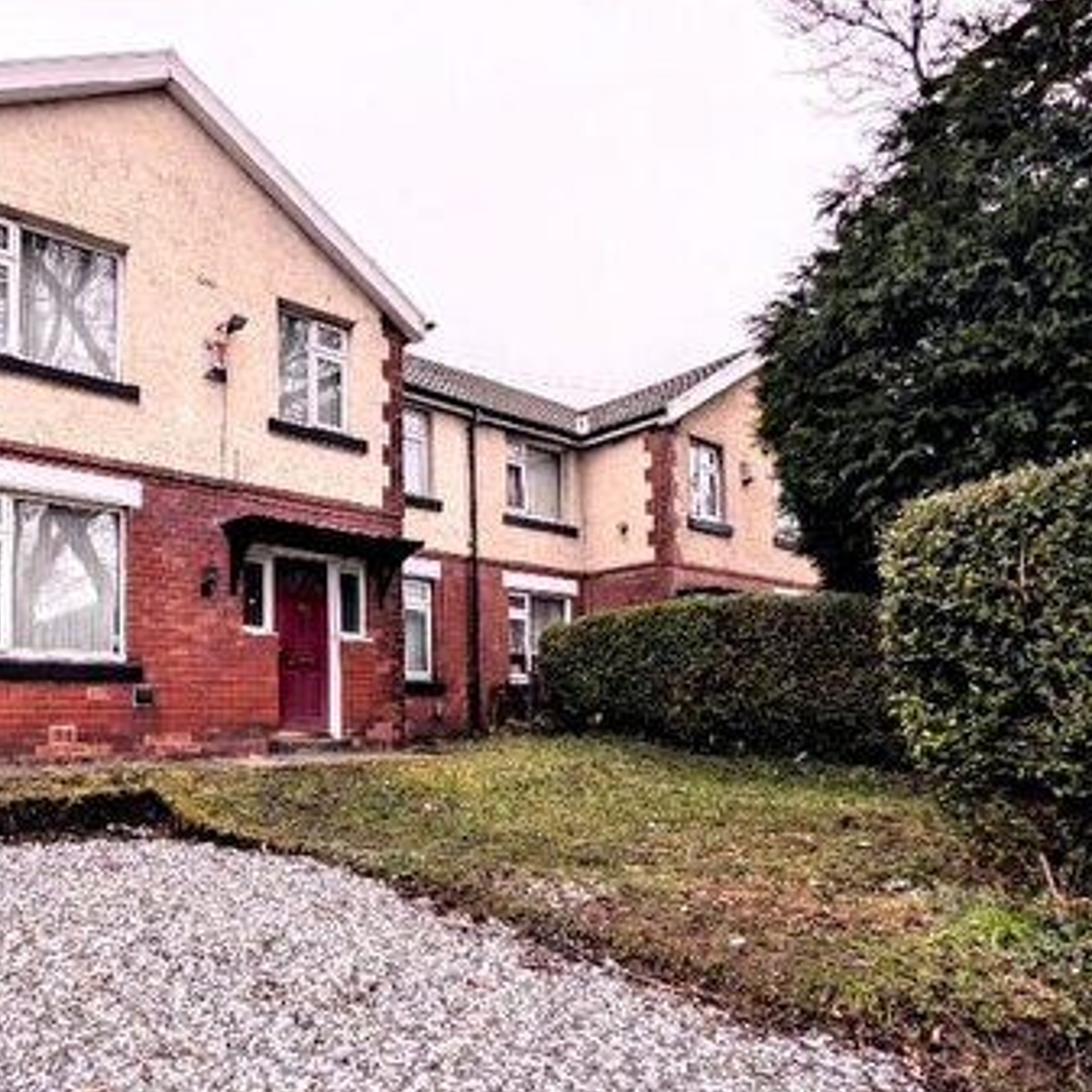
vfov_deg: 69.0
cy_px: 650
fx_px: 785
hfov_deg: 65.5
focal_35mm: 22
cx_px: 277
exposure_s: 1/254
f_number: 1.7
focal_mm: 2.02
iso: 48
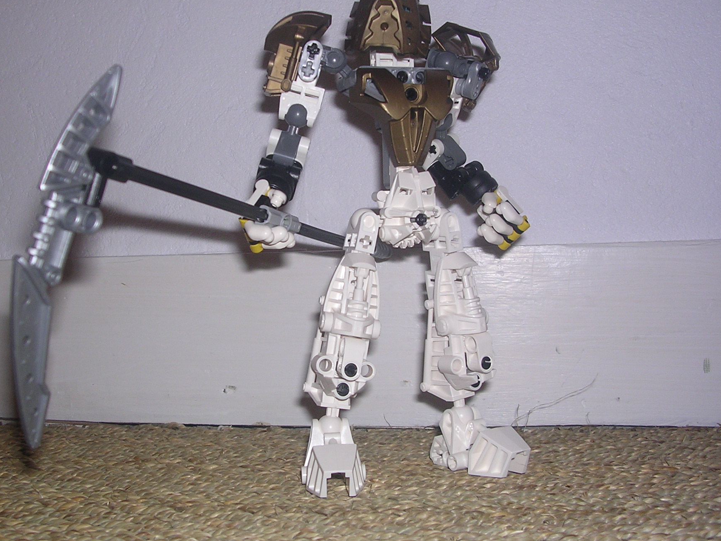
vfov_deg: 32.2
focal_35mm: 45
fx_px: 937
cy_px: 244
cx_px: 319
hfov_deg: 42.0
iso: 100
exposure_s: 1/60.1
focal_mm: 5.8
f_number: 2.8
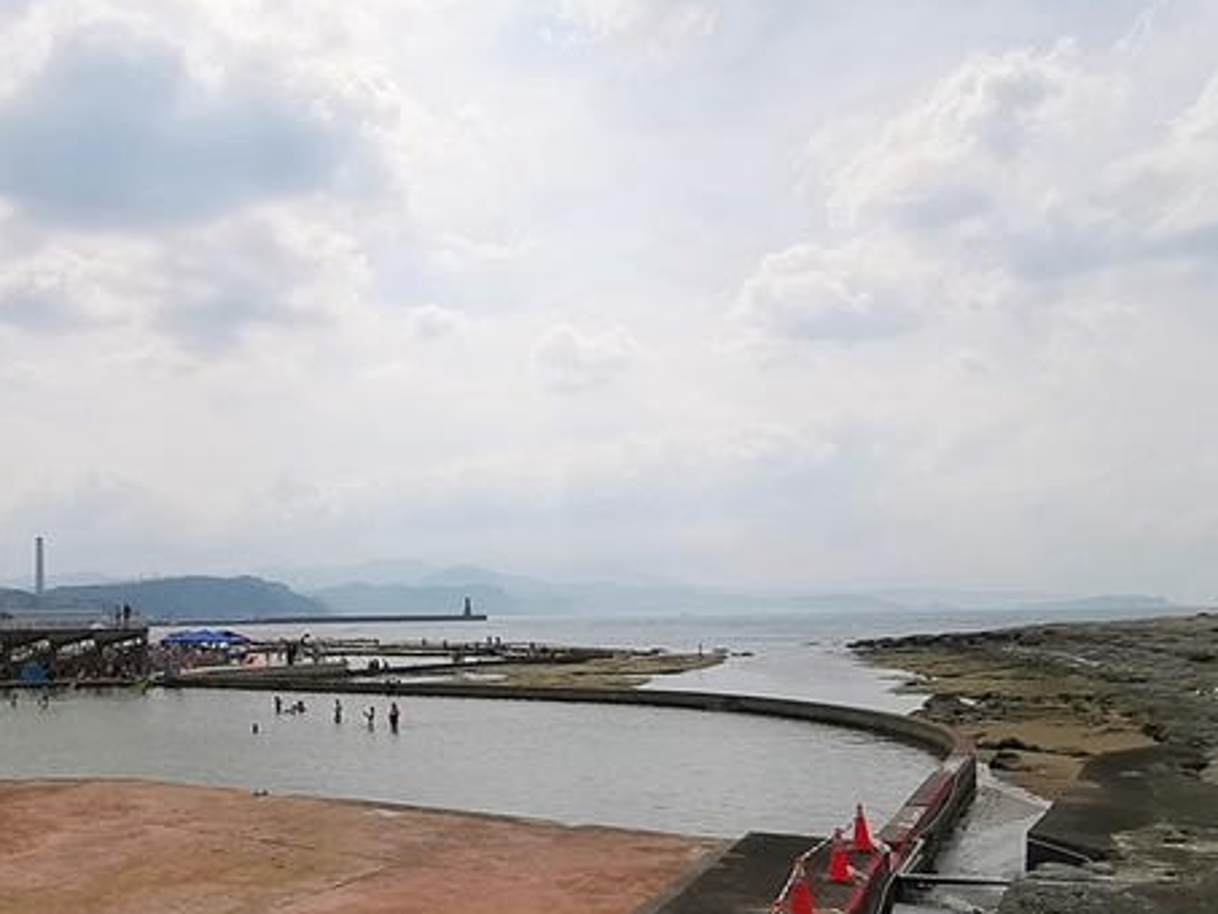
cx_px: 403
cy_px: 590
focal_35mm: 30
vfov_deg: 46.3
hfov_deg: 58.6
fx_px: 1056
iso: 50
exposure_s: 1/2959
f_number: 2.2
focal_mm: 2.35
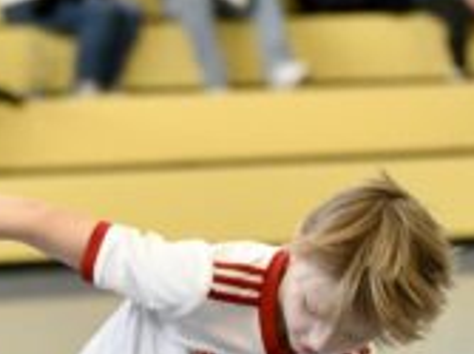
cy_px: 576
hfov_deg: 4.8
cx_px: 182
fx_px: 5651
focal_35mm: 413
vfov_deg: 3.6
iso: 5000
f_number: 2.8
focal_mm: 70
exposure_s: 1/1250
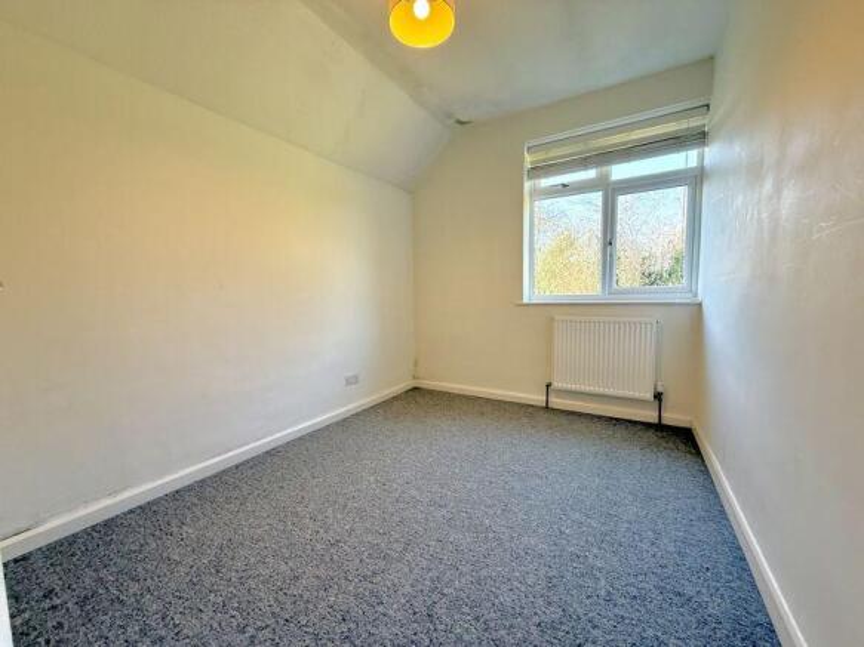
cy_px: 324
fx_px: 349
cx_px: 432
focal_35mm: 14
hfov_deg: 102.1
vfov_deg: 85.7
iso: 160
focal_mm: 2.22
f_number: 2.2
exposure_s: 1/99
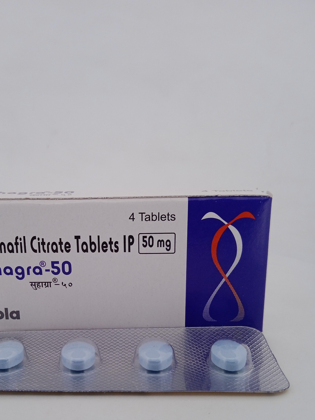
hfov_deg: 37.4
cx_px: 115
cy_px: 281
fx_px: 461
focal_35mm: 38
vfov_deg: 48.2
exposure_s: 1/170
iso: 115
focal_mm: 3.43
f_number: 2.2
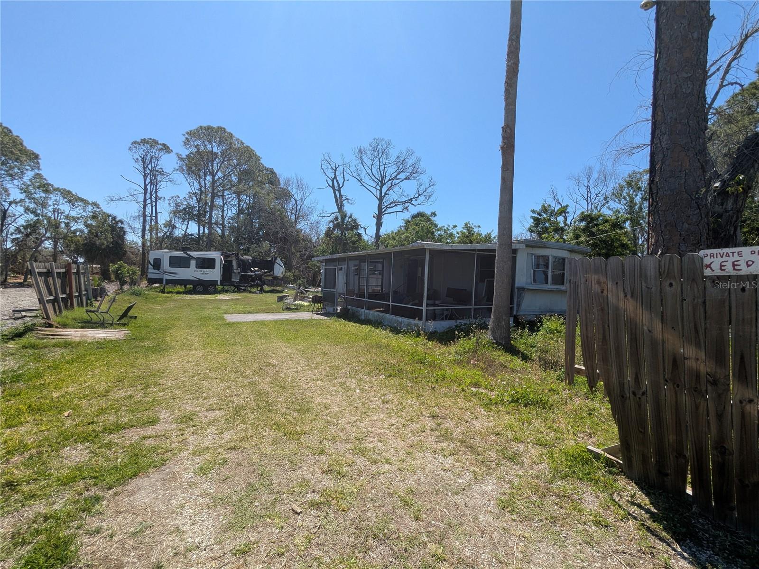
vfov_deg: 78.1
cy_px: 284
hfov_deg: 94.5
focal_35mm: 16
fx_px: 351
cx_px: 380
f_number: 2.2
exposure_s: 1/1575
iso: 50
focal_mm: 2.35
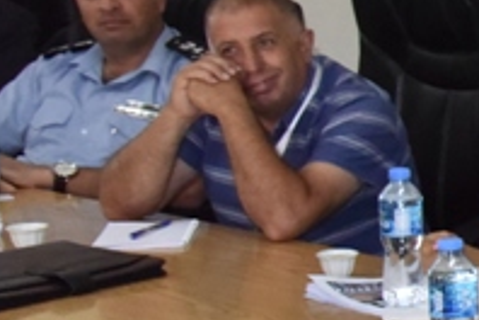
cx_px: 1193
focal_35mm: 155
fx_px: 2062
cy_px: 229
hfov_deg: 11.0
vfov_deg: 8.8
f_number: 7.1
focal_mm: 30
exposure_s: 1/200
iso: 3200
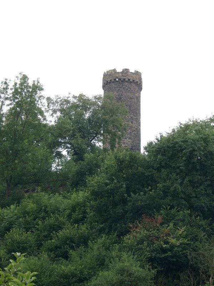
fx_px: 816
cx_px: 107
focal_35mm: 99
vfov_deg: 19.8
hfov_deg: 14.9
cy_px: 143
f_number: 4
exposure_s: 1/171
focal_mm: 20.5
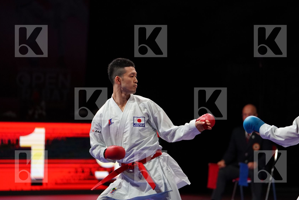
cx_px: 151
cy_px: 104
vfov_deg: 8.8
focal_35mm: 156
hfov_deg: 13.2
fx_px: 1296
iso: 3200
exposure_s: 1/1000
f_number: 2.8
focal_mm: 147
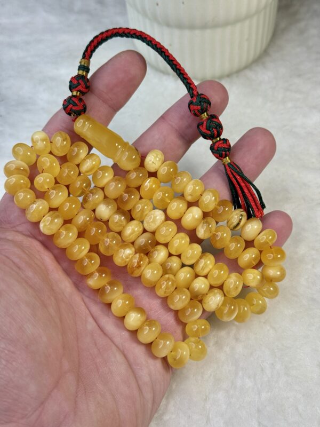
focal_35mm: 48
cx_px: 160
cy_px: 214
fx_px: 592
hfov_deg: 30.3
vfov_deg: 39.7
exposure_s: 1/447
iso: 64
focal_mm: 6.76
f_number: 1.78
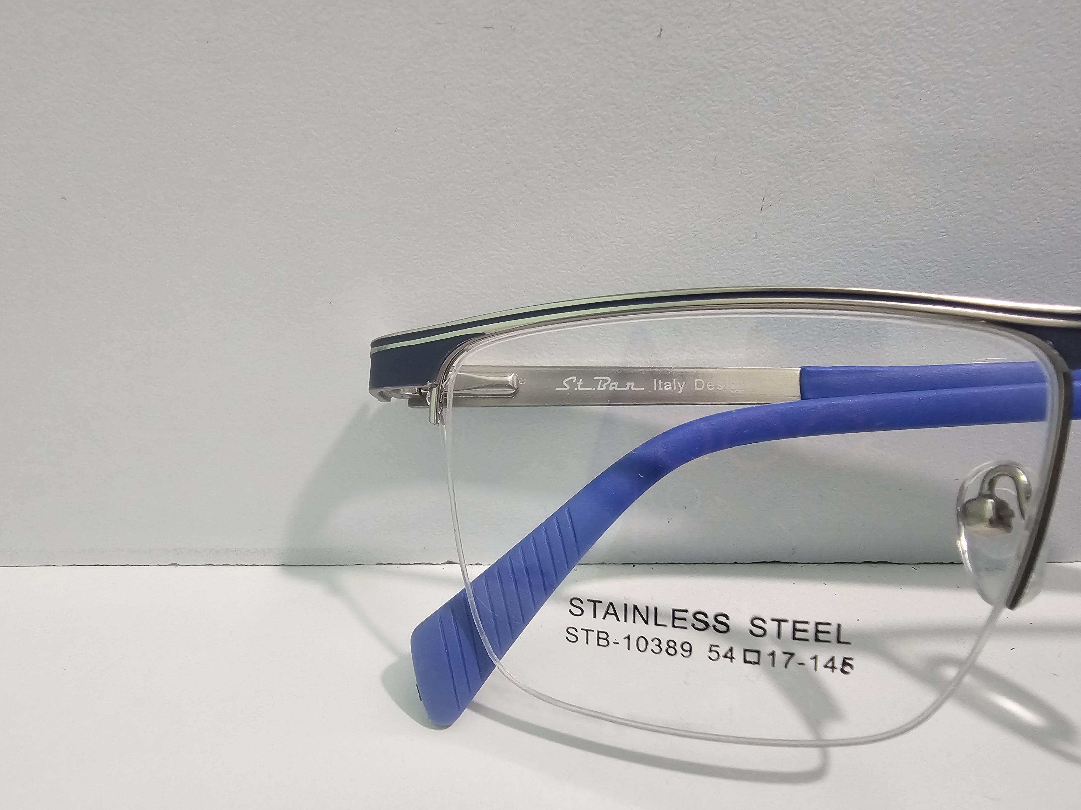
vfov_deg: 89.9
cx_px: 540
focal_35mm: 13
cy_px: 405
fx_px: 406
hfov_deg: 106.2
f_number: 2.2
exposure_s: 1/53
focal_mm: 2.2
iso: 320
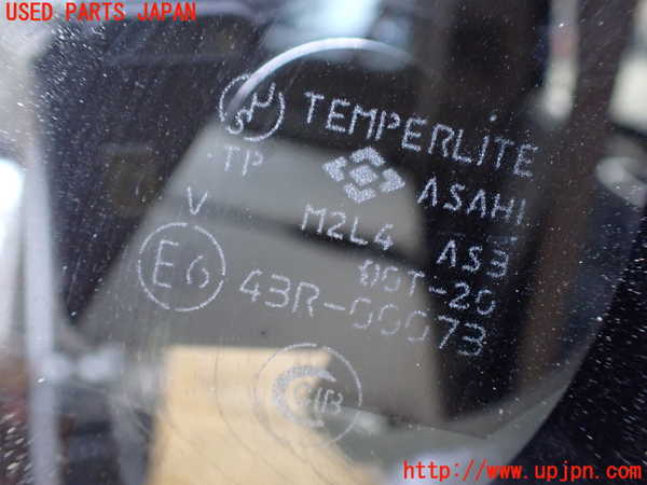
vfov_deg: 46.8
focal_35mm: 30
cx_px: 324
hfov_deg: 60.0
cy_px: 242
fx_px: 561
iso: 1000
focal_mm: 5.4
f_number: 2.3
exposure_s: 1/30
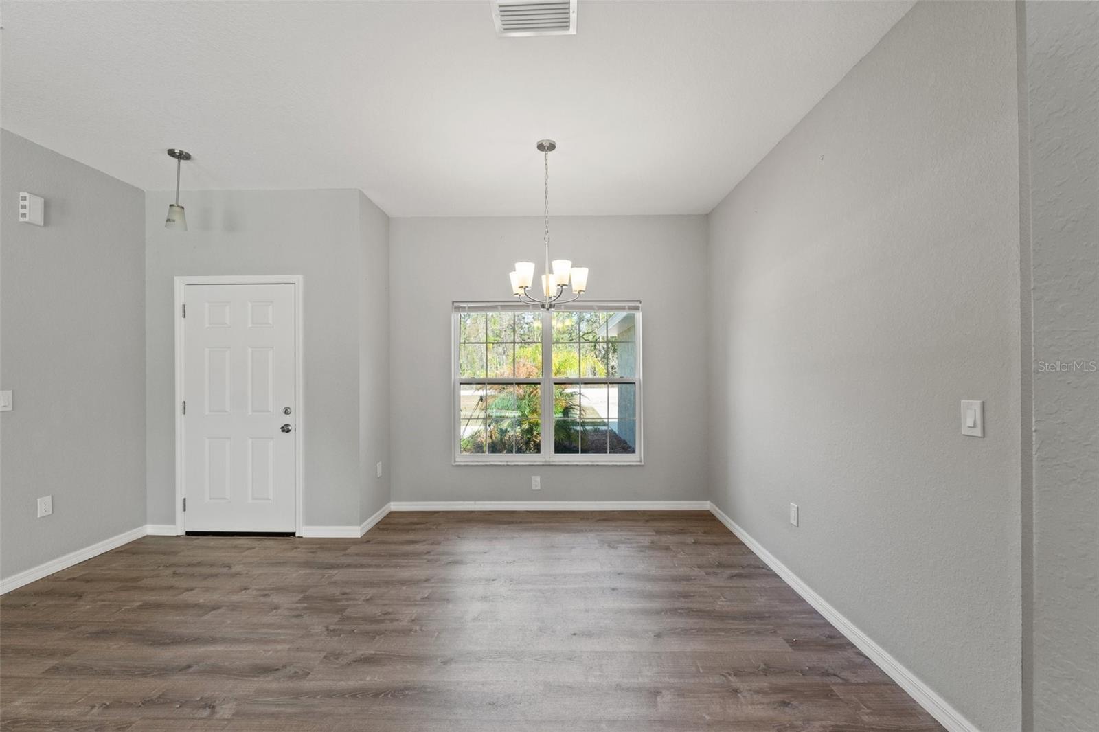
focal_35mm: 15
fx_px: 458
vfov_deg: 77.3
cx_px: 550
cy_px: 366
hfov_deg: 100.4
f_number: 8
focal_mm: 10
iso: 400
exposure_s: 1/13
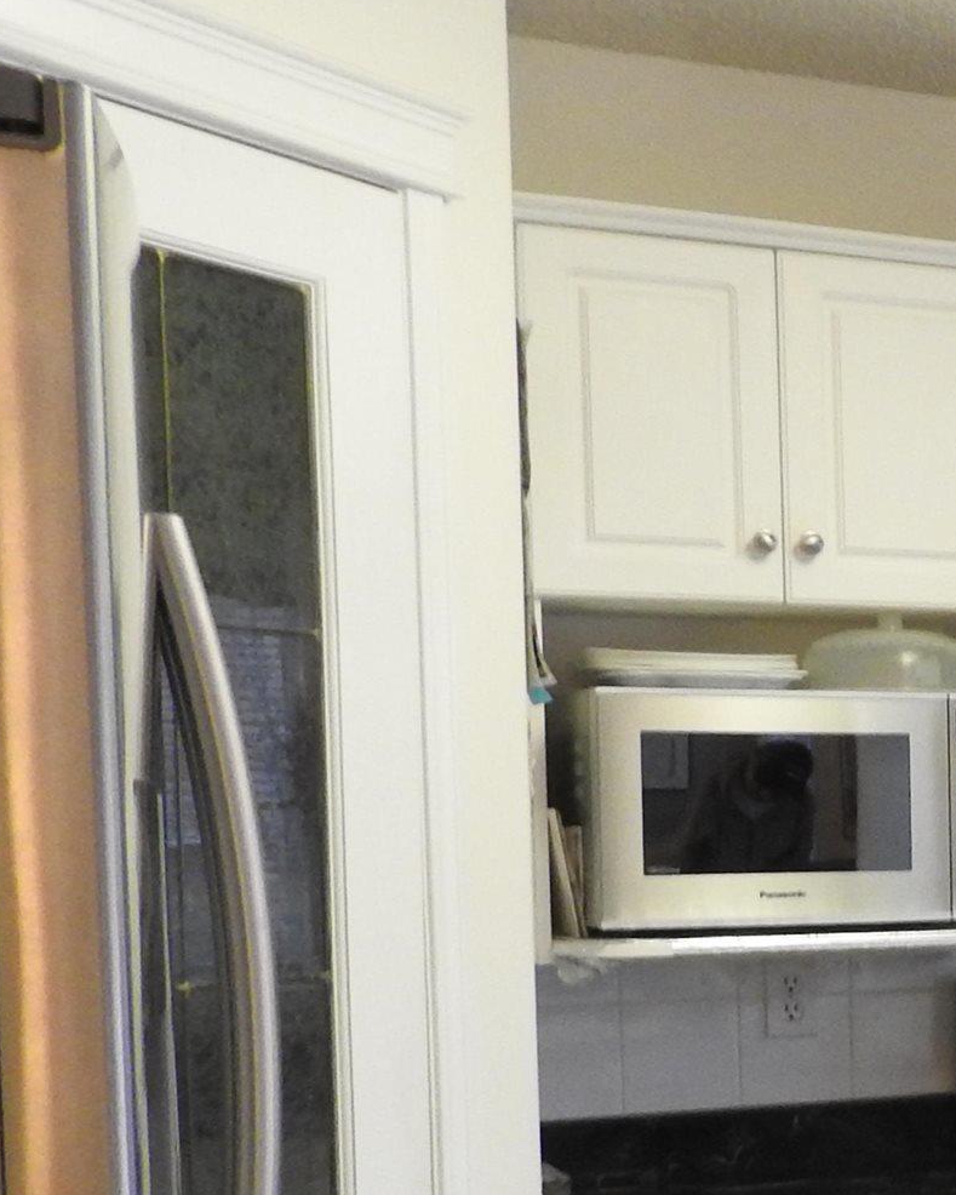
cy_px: 915
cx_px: 1808
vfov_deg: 25.7
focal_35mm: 73
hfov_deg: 16.7
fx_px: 2581
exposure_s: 1/20
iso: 400
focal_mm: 4.3
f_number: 3.3
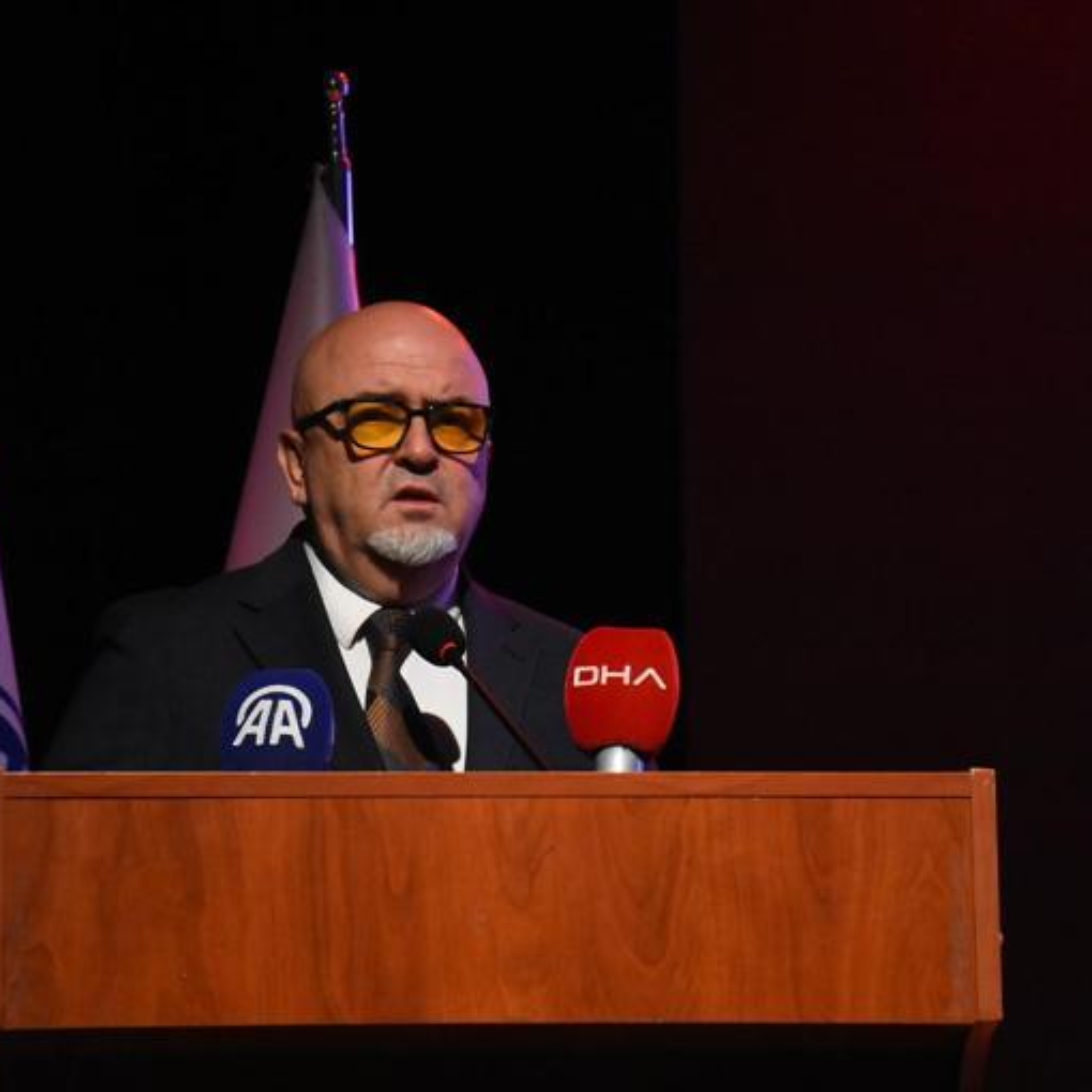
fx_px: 5840
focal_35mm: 164
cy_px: 547
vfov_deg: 10.7
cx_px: 531
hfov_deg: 10.7
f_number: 5.3
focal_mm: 85
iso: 5000
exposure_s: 1/400
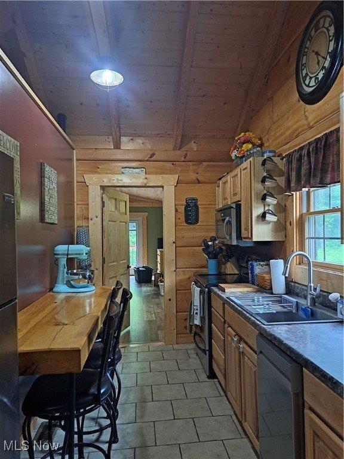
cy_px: 230
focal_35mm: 24
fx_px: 318
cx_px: 172
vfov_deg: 71.6
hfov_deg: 56.8
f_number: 1.8
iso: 320
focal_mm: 5.23
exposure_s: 1/24
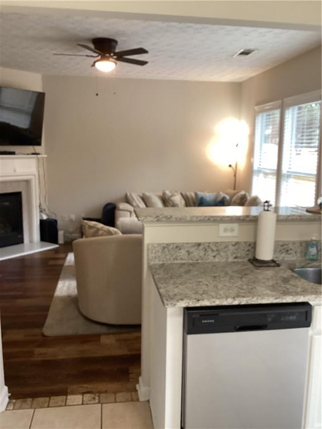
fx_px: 384
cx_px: 161
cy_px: 214
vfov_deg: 58.4
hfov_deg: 45.4
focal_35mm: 31
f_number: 2.4
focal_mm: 3.3
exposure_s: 1/60
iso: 160
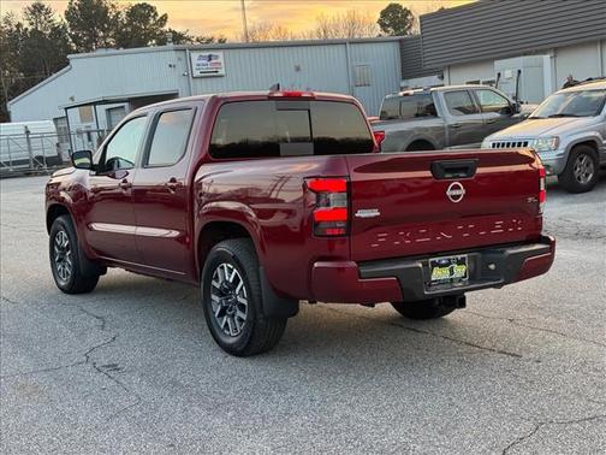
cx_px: 303
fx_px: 840
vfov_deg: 30.3
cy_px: 228
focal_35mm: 48
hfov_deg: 39.7
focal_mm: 6.76
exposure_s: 1/201
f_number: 1.78
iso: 64
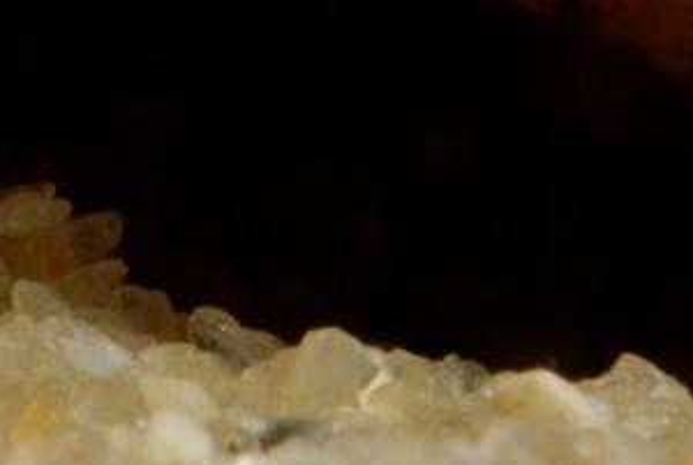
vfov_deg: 2.1
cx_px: -693
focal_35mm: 660
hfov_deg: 3.1
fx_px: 12724
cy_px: -386
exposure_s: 1/125
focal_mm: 100
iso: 100
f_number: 54
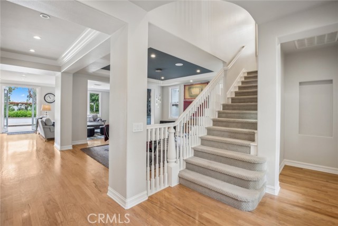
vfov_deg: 77.4
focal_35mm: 15
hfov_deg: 100.4
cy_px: 113
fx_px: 141
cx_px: 169
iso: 160
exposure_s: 1/10
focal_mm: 10
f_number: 8
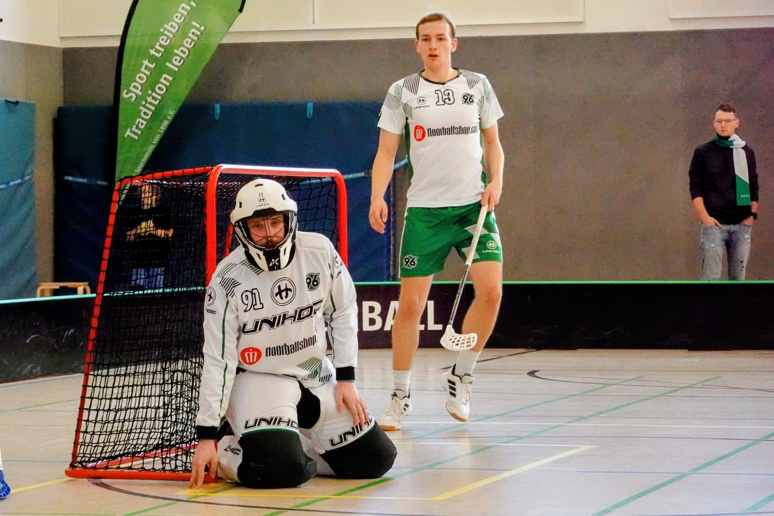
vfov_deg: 11.7
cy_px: 258
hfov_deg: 17.5
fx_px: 2515
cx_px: 387
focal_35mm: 117
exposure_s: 1/500
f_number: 4.5
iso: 6400
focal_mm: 42.74
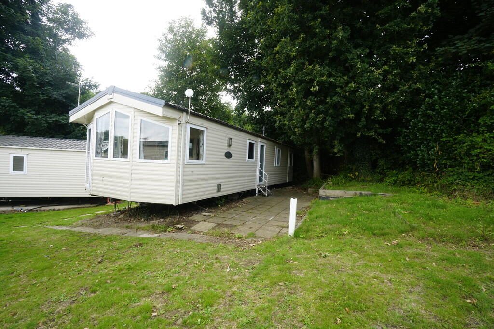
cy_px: 164
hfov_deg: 96.7
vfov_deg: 73.8
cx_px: 247
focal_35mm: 16
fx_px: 220
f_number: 18
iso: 1000
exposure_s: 1/60
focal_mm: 16
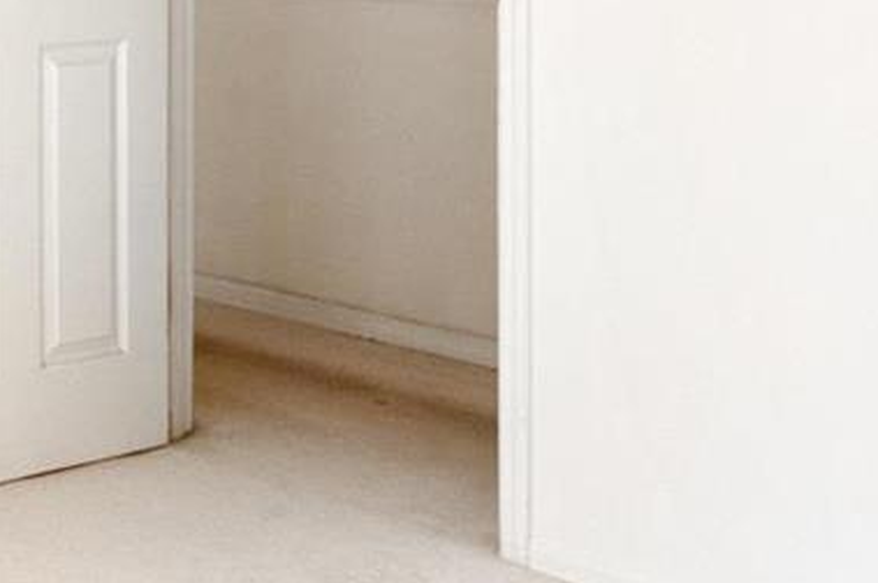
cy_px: -104
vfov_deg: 17.2
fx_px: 1852
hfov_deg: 23.8
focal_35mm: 76
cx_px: -232
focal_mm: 9
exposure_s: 1/50
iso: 400
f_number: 8
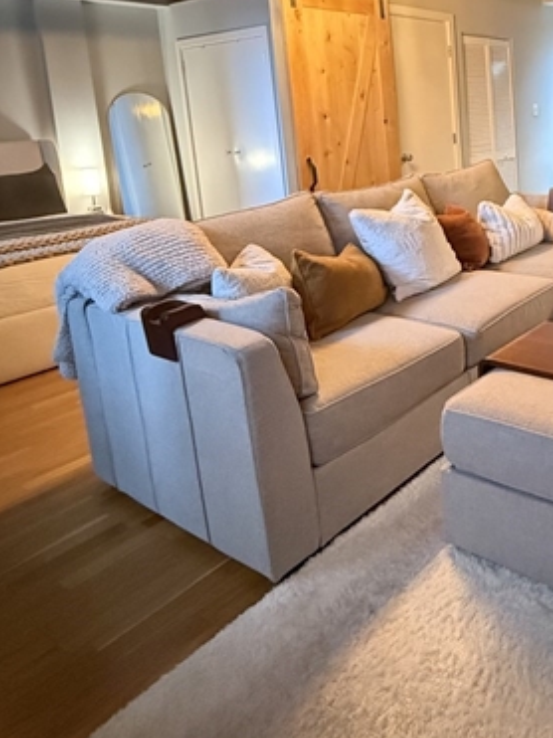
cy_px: 195
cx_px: 537
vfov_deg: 58.8
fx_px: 618
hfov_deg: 42.5
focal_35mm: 29
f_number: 2.2
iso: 1600
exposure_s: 1/40
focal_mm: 2.22
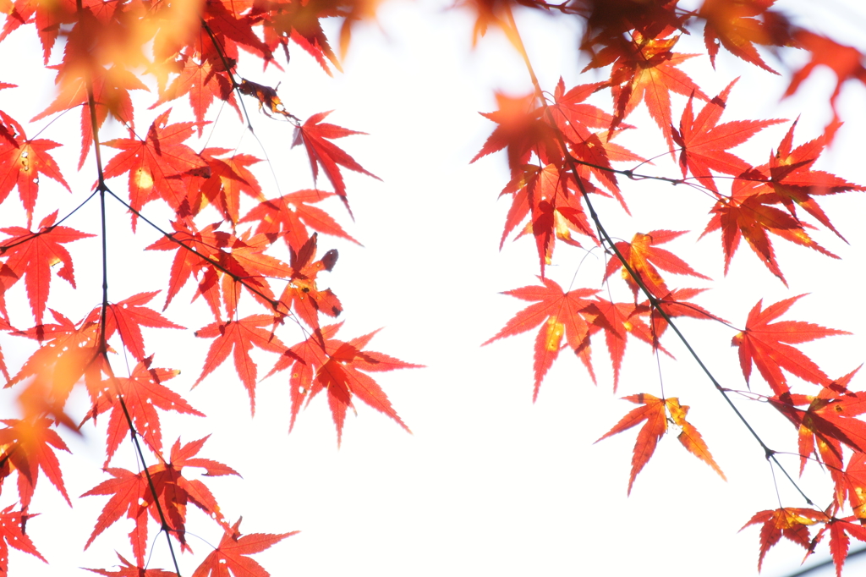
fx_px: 10821
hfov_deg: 4.6
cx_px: 433
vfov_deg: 3.1
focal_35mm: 450
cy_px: 288
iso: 200
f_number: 5.6
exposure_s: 1/1250
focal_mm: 300
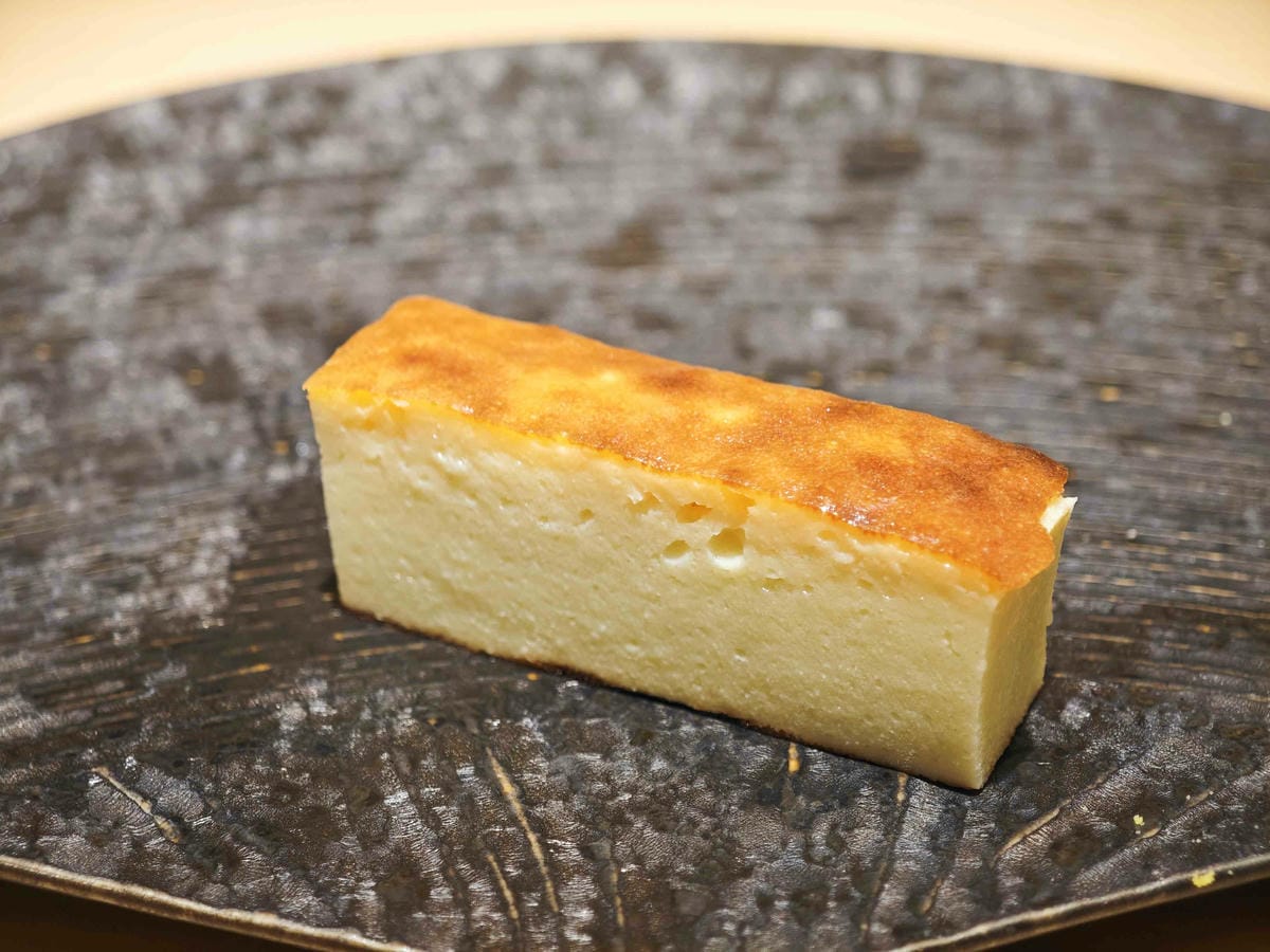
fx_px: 2752
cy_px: 476
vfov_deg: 19.6
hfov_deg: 26.0
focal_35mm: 75
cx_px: 635
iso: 80
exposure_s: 1/120
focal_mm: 12.28
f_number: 1.8
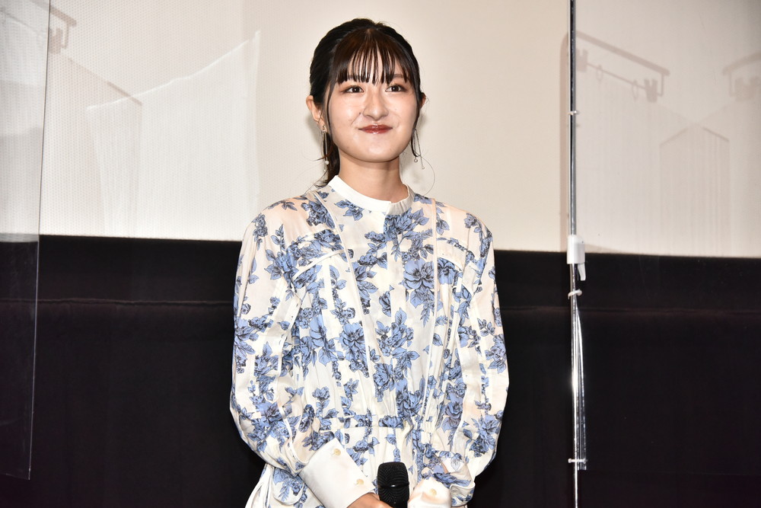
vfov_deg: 10.2
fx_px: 2854
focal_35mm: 135
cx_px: 380
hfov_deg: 15.2
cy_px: 254
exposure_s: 1/125
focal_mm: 135
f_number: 7.1
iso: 3200
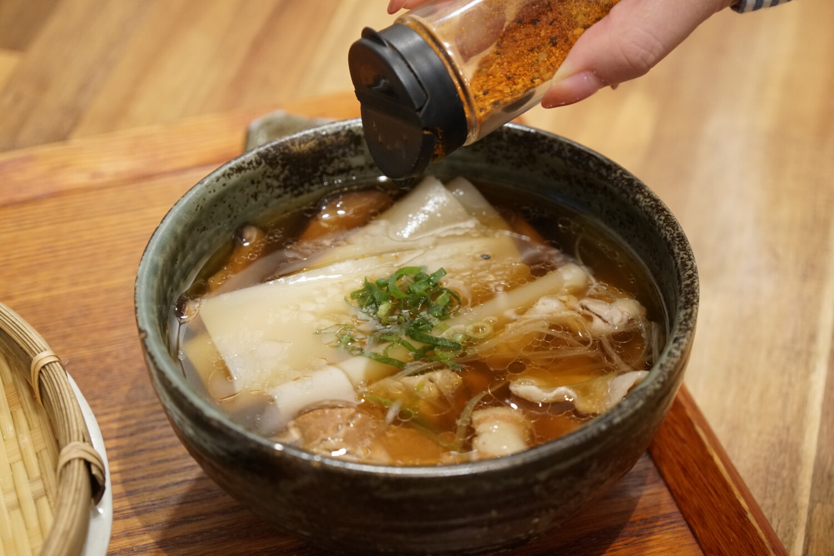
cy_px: 278
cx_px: 417
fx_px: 2015
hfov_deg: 23.4
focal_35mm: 87
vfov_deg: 15.7
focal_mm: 58
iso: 1600
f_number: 4
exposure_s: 1/80
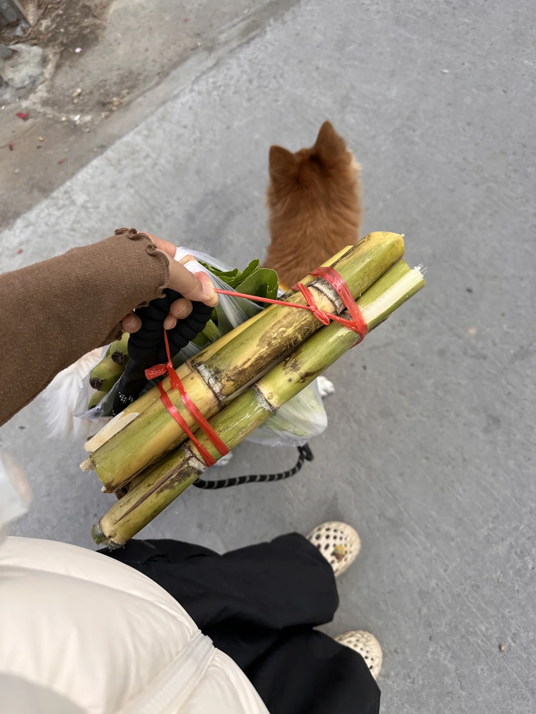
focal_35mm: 24
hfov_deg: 56.8
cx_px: 268
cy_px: 357
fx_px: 495
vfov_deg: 71.6
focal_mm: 6.86
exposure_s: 1/1357
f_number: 1.78
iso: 80
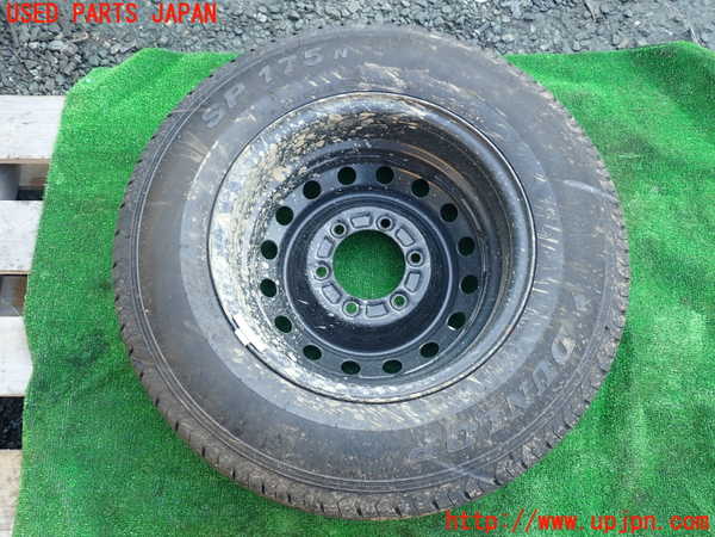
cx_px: 358
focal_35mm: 30
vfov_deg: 46.8
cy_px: 268
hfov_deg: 60.0
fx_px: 620
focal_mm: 5.4
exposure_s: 1/60
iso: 100
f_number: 2.3
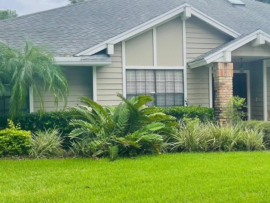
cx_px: 229
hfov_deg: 33.6
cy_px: 105
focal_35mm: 55
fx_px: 429
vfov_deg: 26.6
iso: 32
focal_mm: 4.2
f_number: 1.6
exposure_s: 1/2451
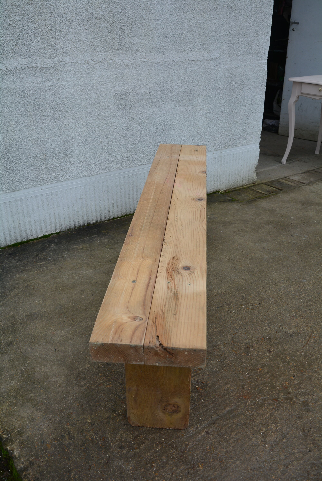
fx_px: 442
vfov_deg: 57.2
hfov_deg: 40.0
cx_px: 161
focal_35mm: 33
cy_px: 240
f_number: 6.3
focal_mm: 22
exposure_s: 1/160
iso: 200
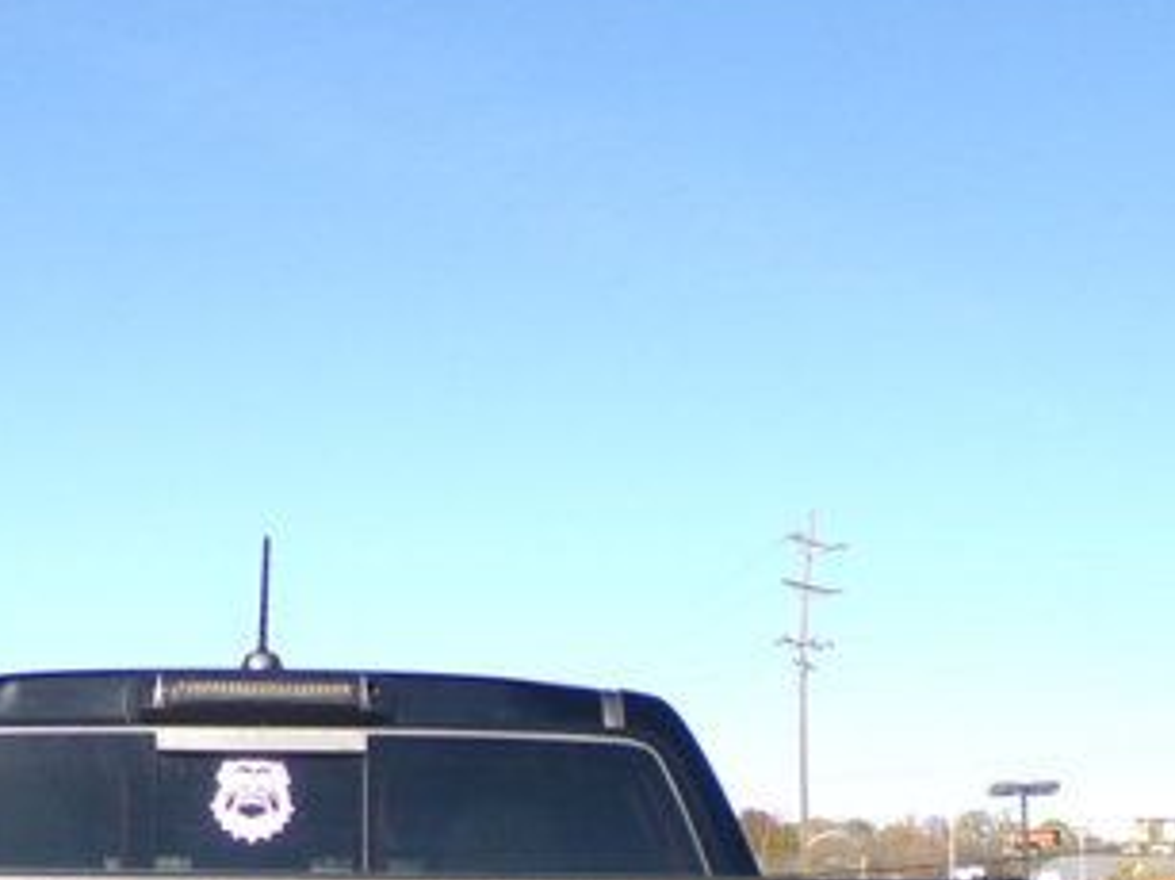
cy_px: 937
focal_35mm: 80
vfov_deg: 17.8
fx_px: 2714
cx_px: 260
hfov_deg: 24.1
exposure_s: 1/60
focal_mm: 4.3
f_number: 11.07
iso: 100
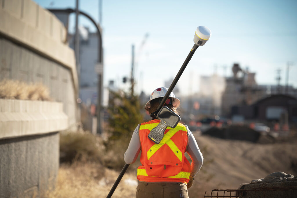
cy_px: 99
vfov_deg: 8.6
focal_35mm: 160
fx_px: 1319
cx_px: 148
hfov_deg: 12.8
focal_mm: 160
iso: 100
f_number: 4
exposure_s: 1/1250
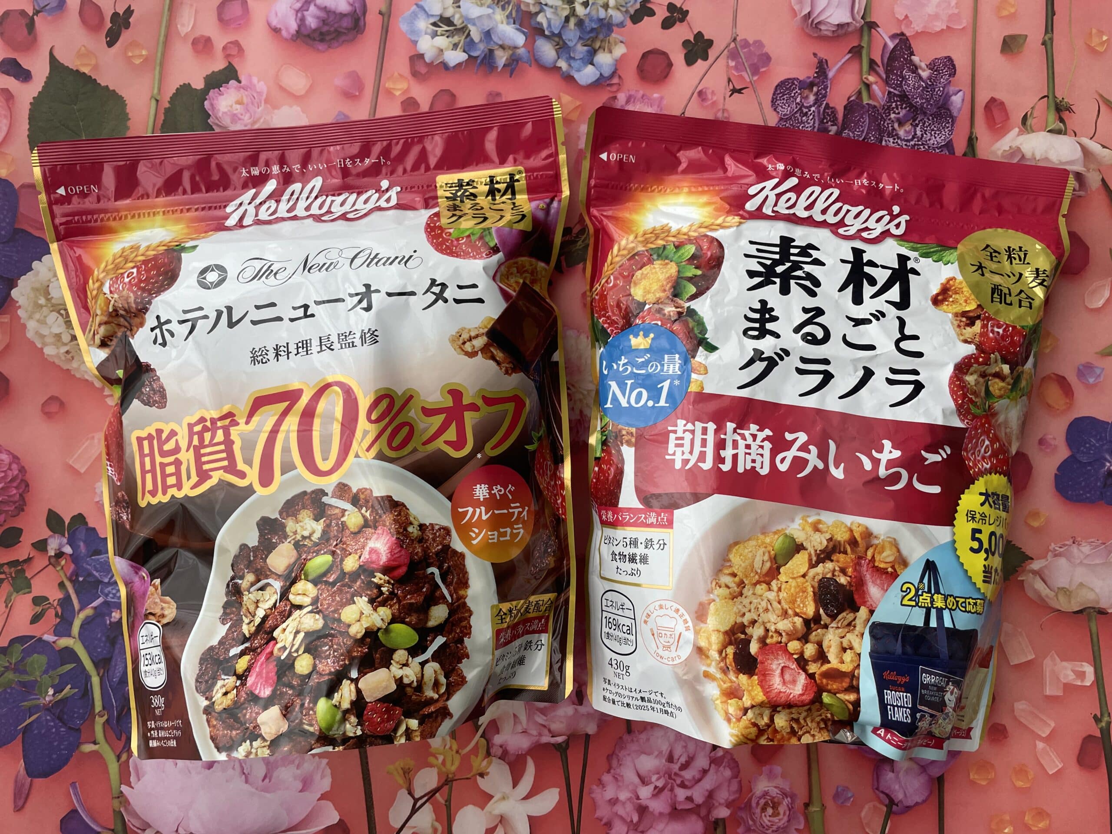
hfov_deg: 67.3
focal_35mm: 26
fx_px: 835
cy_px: 417
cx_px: 556
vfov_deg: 53.1
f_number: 1.6
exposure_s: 1/121
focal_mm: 4.2
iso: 100
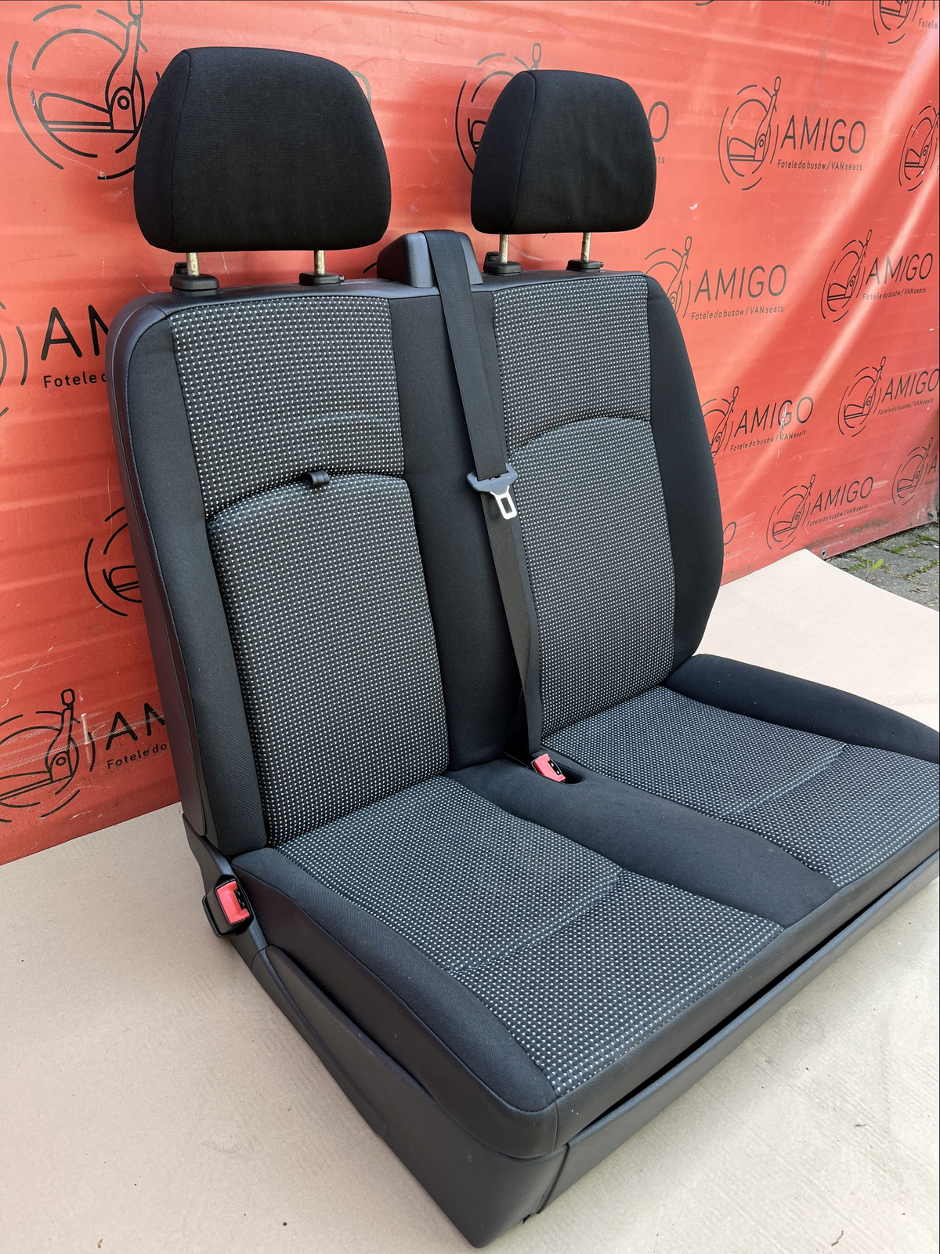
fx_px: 941
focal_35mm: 26
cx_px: 470
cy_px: 627
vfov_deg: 67.3
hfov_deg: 53.1
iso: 40
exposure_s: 1/122
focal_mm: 5.1
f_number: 1.6
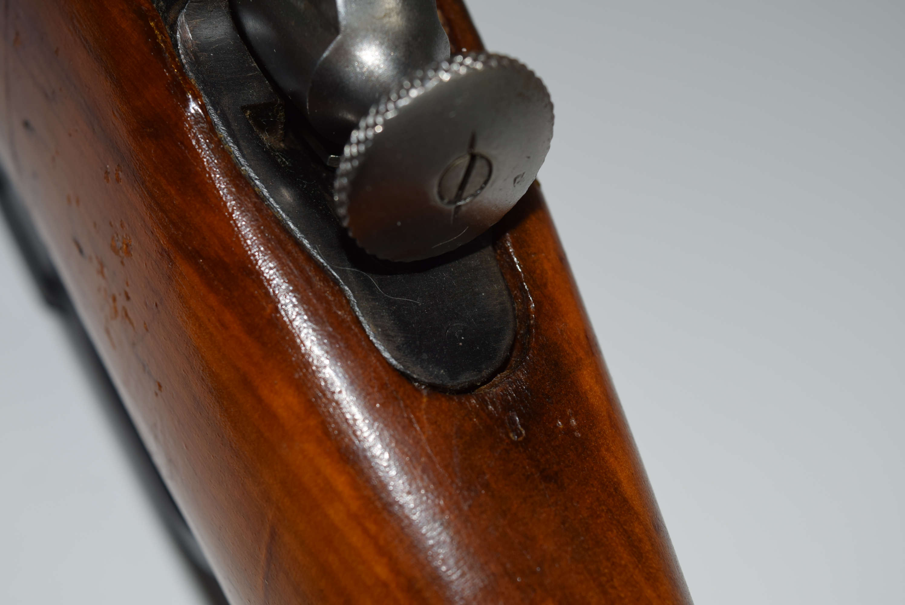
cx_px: 452
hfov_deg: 31.9
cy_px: 302
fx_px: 1585
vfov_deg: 21.6
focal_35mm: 63
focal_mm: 42
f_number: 8
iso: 100
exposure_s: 1/60
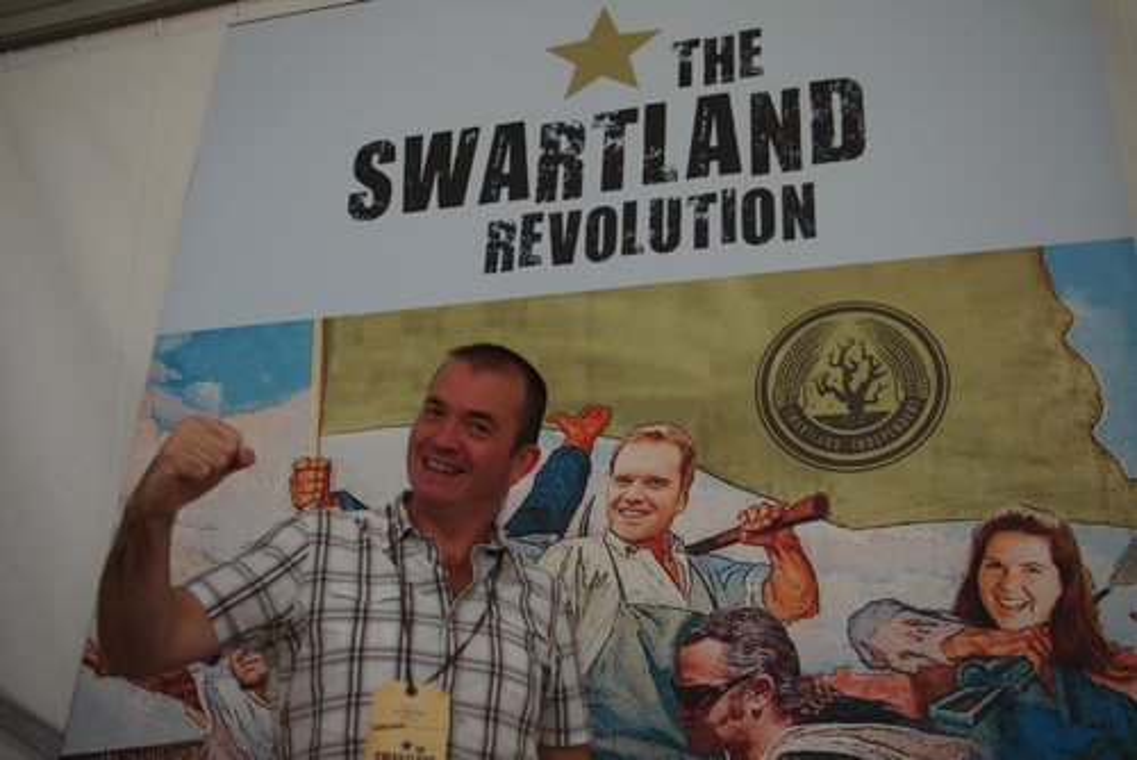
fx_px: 1232
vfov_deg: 34.3
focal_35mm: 39
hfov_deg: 49.5
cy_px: 380
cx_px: 568
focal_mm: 26
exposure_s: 1/60
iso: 400
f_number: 4
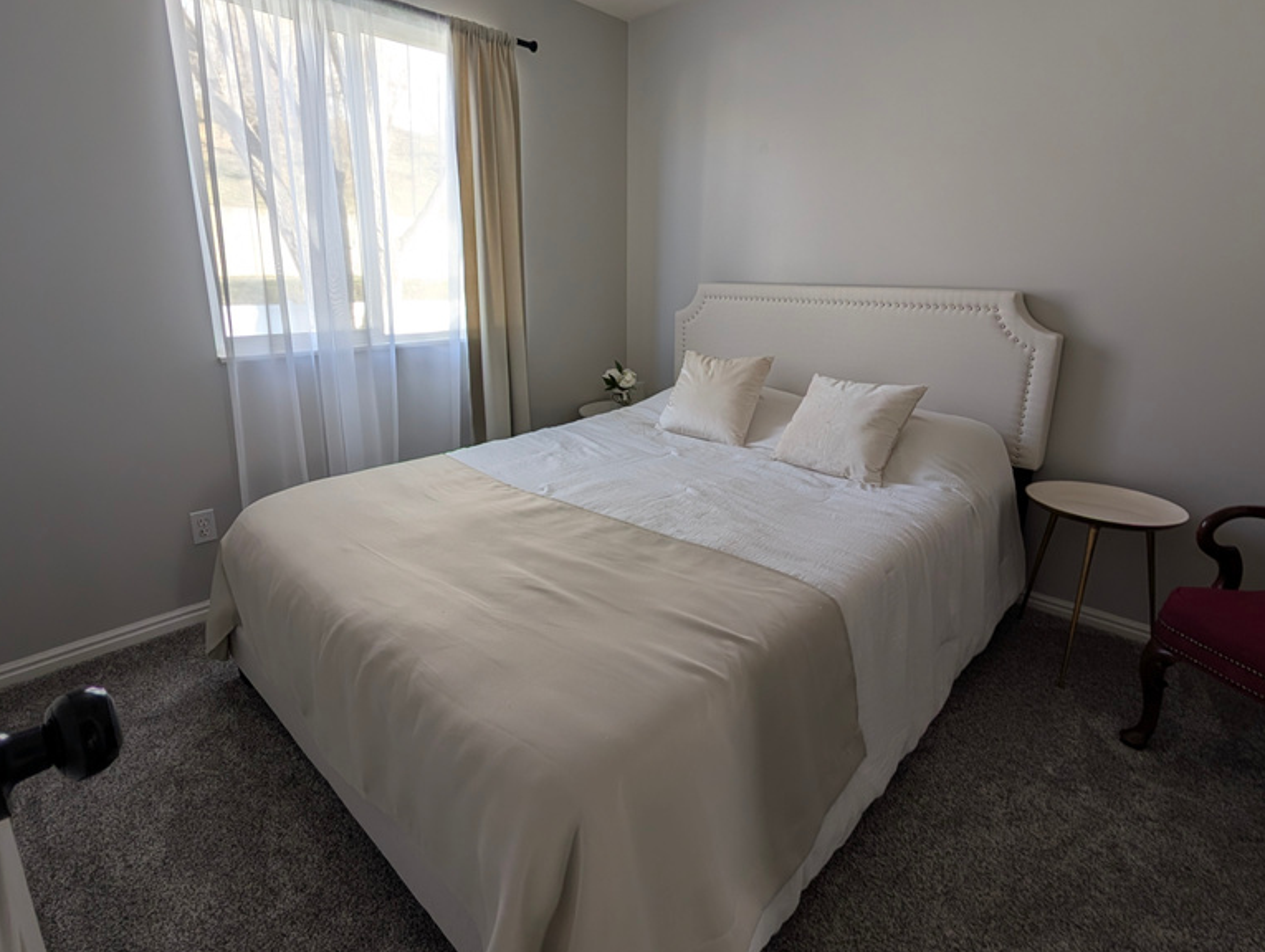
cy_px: 421
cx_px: 633
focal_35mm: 16
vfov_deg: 78.0
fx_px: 586
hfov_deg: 94.4
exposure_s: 1/181
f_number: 1.7
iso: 59
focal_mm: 2.02
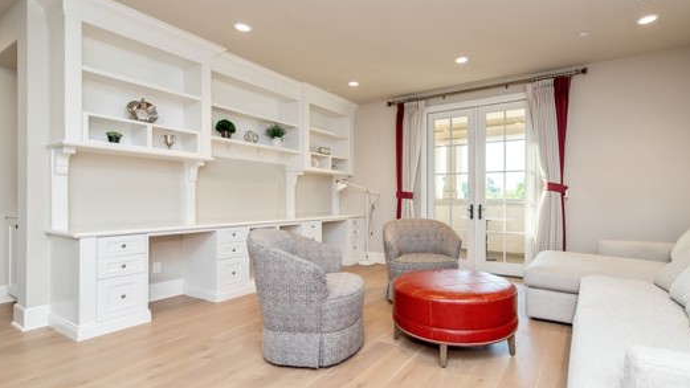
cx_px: 391
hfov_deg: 92.1
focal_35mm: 18
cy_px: 205
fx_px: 329
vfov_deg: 61.0
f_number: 4.5
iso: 200
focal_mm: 14
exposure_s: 1/80
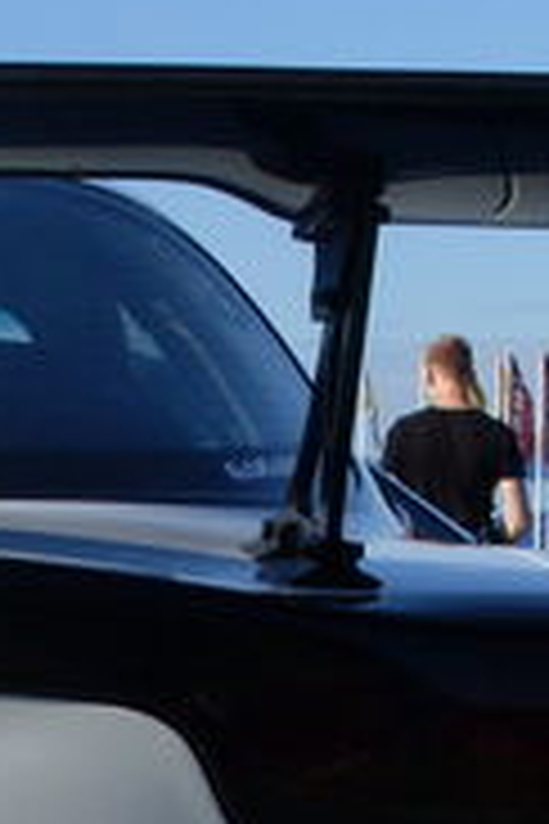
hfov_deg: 6.2
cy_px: 1054
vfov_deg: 9.3
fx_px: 4986
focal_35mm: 218
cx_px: -459
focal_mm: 9.9
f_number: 9.9
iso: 80
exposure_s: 1/180
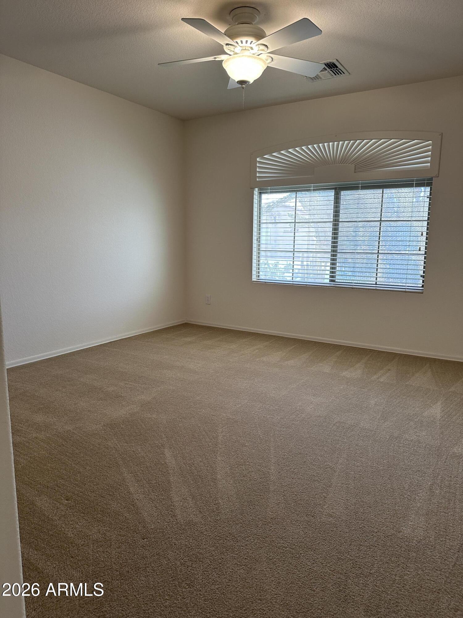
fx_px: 428
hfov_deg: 56.8
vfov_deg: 71.6
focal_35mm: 24
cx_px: 232
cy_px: 309
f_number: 1.78
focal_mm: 6.86
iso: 200
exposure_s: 1/120
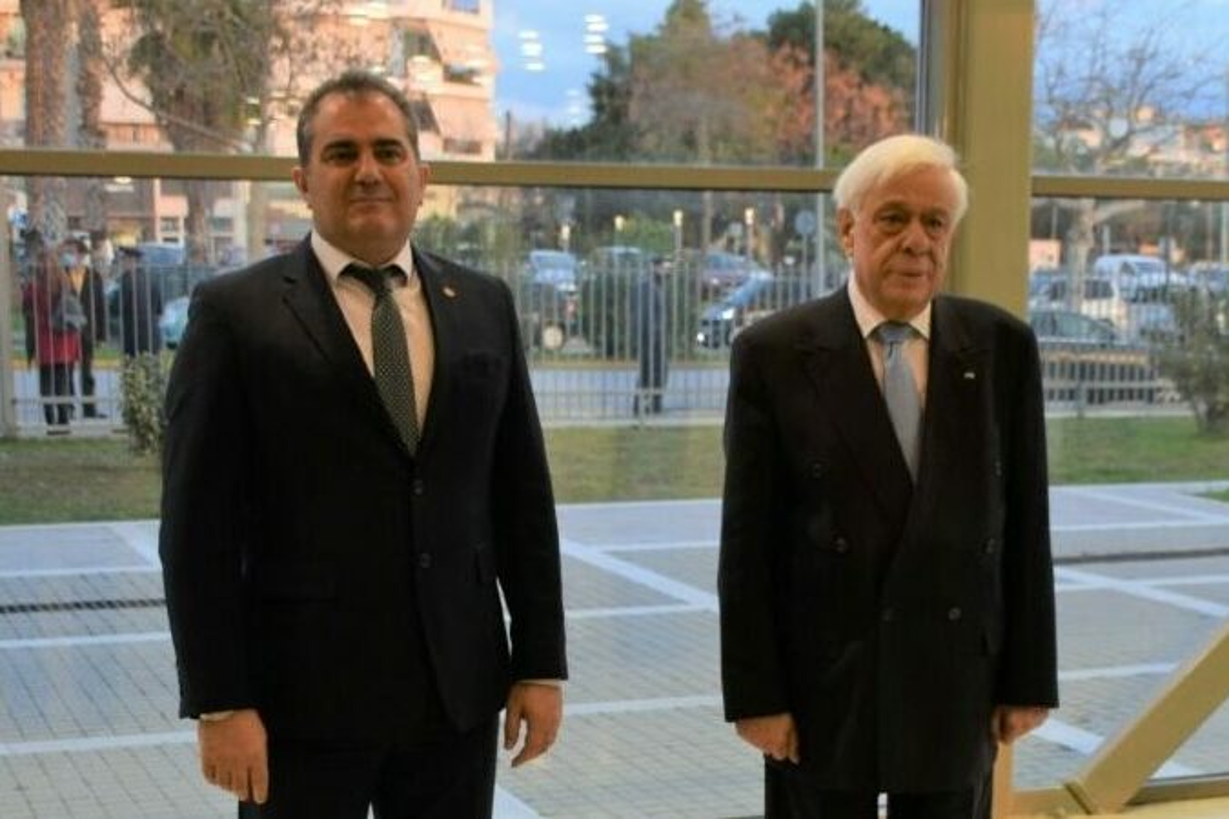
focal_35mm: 36
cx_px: 614
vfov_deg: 36.9
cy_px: 410
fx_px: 1229
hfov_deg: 53.1
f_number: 5
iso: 400
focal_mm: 24
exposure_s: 1/100
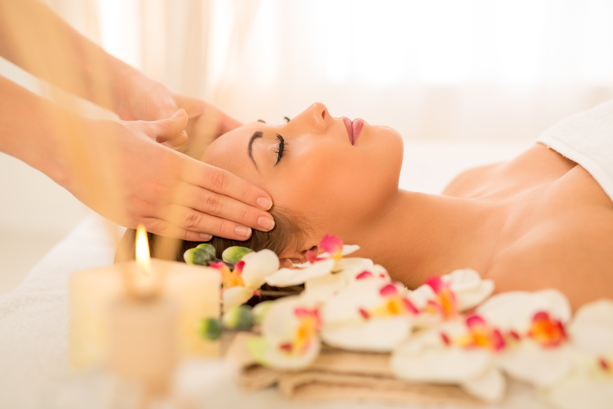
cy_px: 204
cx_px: 306
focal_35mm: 50
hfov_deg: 39.6
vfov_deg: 27.0
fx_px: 852
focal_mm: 50
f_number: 2
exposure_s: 1/125
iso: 100
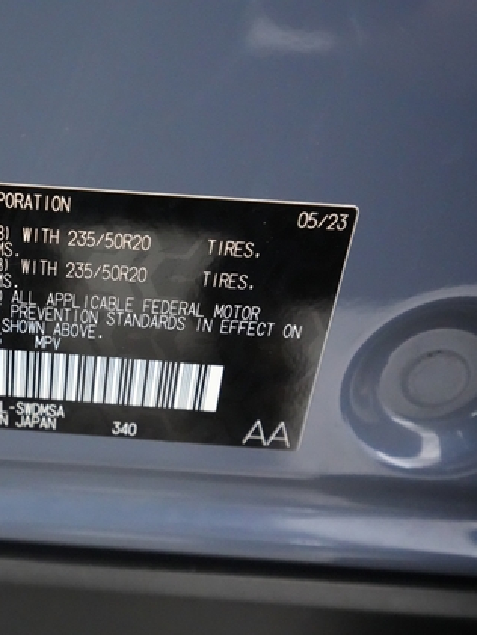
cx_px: 47
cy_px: 320
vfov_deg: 49.0
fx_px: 698
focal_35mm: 38
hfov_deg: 35.5
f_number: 4.5
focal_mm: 26
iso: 16000
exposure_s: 1/100
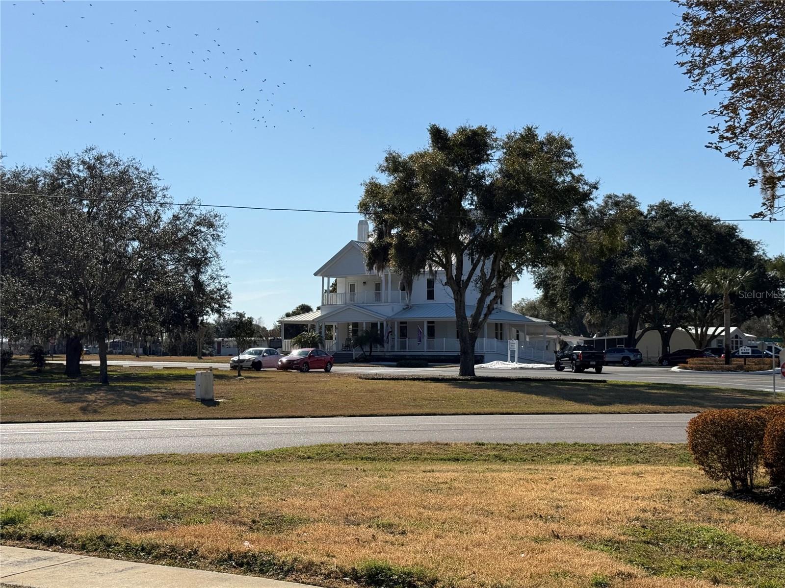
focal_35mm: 48
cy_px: 294
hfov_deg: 39.7
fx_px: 1089
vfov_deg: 30.3
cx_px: 392
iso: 64
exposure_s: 1/9901
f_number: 1.78
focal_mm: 6.76
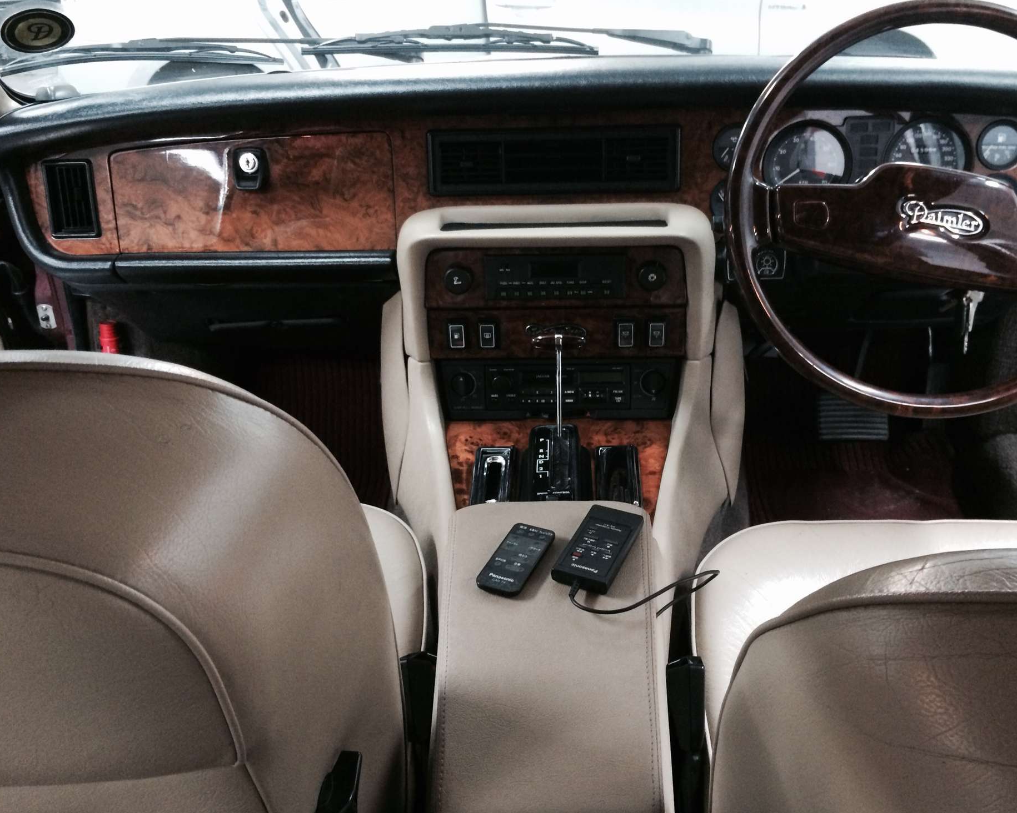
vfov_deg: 45.8
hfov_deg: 55.6
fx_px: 963
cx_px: 541
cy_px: 406
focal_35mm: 32
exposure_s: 1/25
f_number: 2.2
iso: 320
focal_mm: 4.12
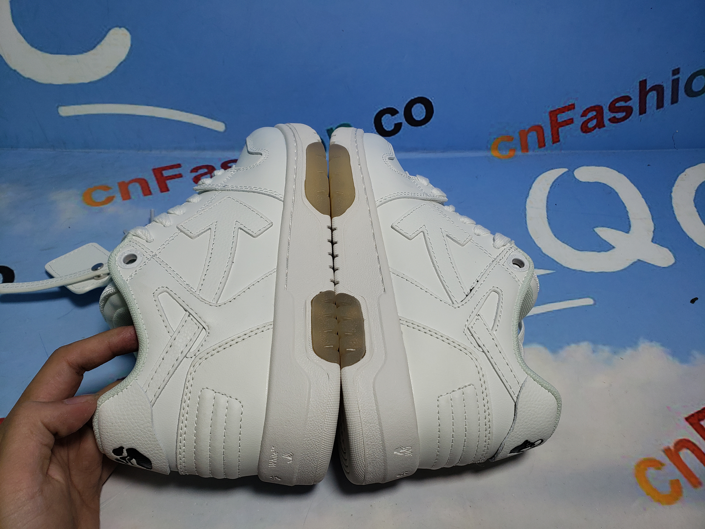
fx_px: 530
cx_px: 352
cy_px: 264
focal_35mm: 26
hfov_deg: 67.3
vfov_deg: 53.1
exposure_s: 1/435
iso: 50
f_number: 2.4
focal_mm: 4.3
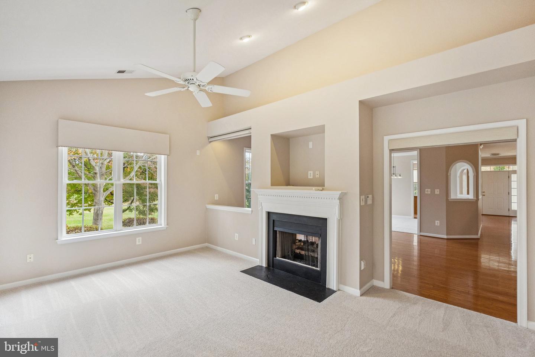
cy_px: 178
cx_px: 268
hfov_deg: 95.0
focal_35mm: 16
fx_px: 245
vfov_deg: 72.1
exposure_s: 1/125
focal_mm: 16.5
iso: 1250
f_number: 4
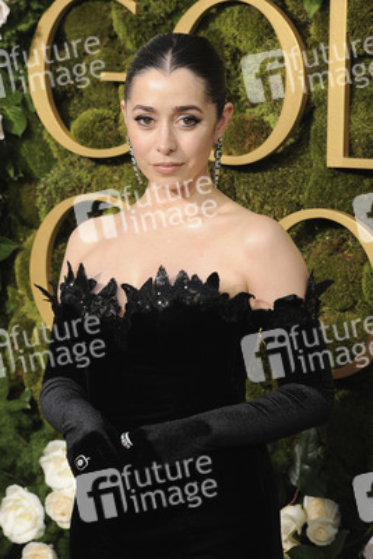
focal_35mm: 185
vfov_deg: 11.1
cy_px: 280
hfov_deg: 7.4
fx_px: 2872
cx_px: 186
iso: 800
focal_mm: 185
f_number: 10
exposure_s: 1/250
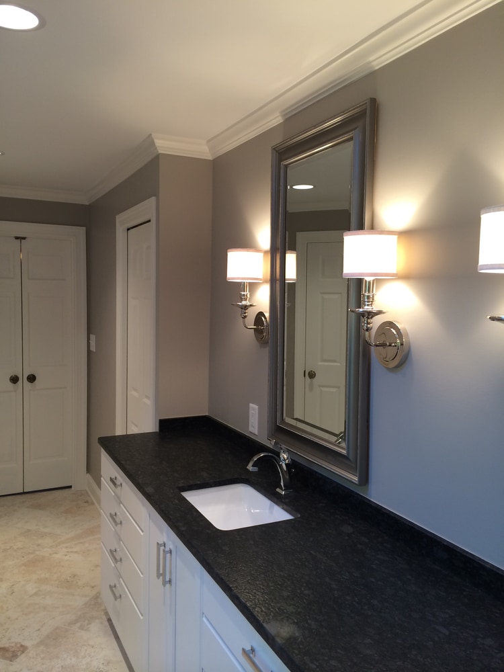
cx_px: 252
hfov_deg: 46.8
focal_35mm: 30
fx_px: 582
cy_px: 336
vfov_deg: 60.0
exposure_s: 1/30
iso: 80
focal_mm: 4.12
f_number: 2.2
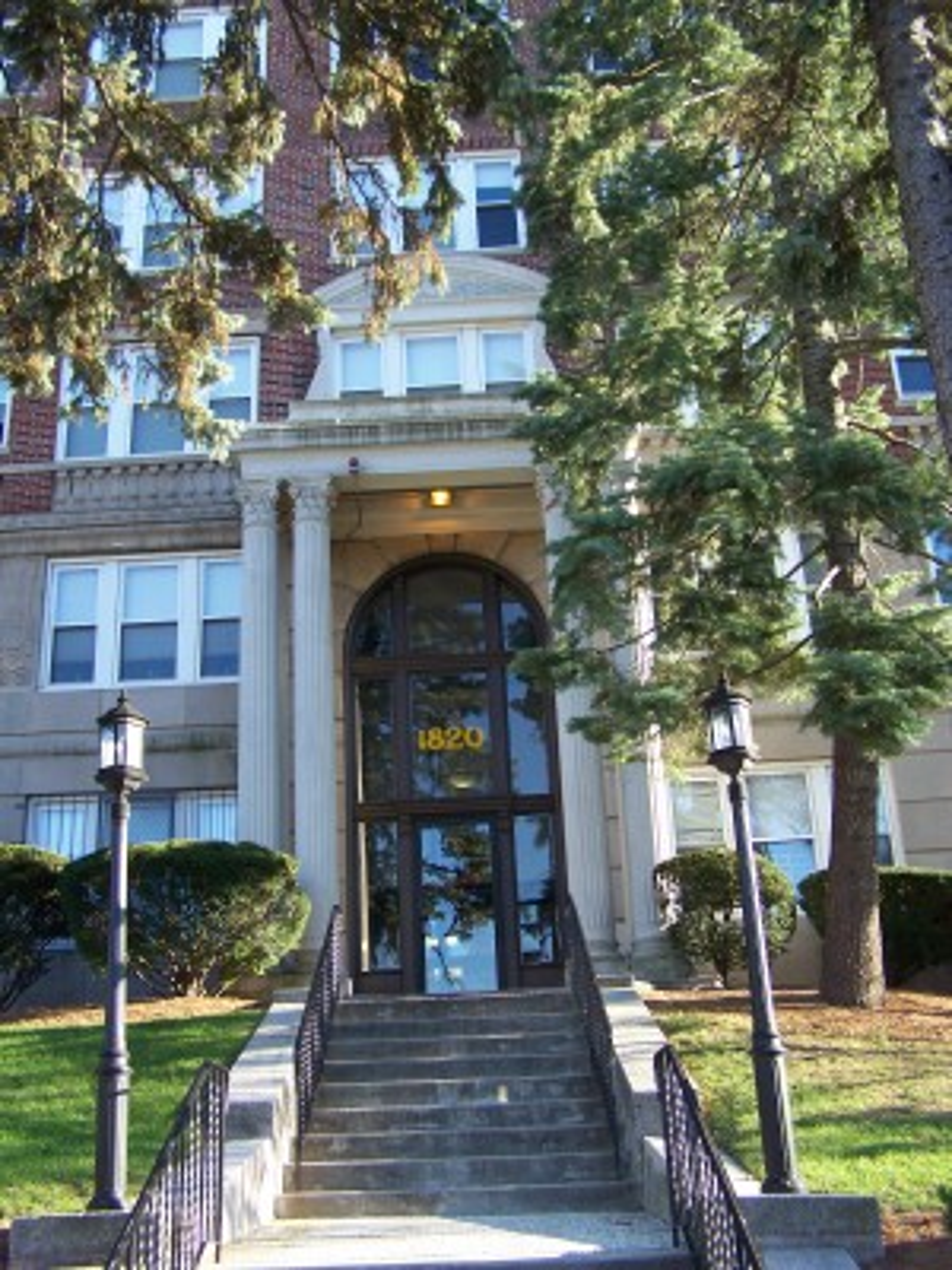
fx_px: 1393
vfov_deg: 49.0
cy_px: 635
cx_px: 476
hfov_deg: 37.7
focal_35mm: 38
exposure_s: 1/100
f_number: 2.8
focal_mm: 6.3
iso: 64
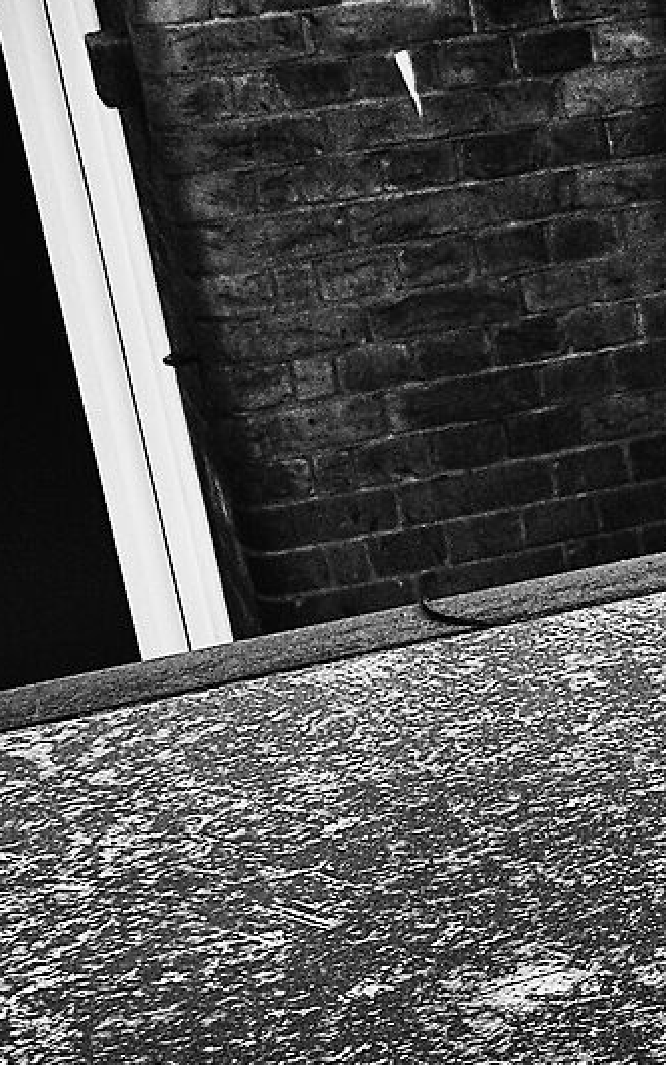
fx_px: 3888
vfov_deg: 15.6
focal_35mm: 134
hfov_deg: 7.7
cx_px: 2354
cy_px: 517
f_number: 4.5
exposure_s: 1/400
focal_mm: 19.6
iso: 500
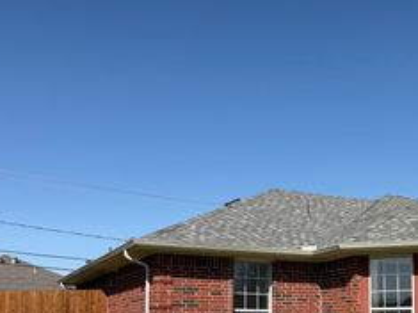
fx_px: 616
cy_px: 287
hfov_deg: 36.3
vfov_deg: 27.4
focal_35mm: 51
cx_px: 331
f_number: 1.78
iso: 80
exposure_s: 1/4975
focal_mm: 6.76
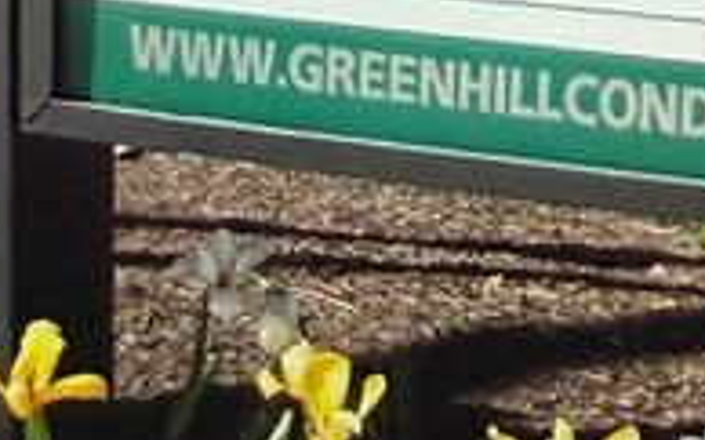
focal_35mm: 78
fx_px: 1498
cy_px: -358
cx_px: 269
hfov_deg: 26.4
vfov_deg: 14.6
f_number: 2.2
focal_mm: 2.22
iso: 250
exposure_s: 1/60
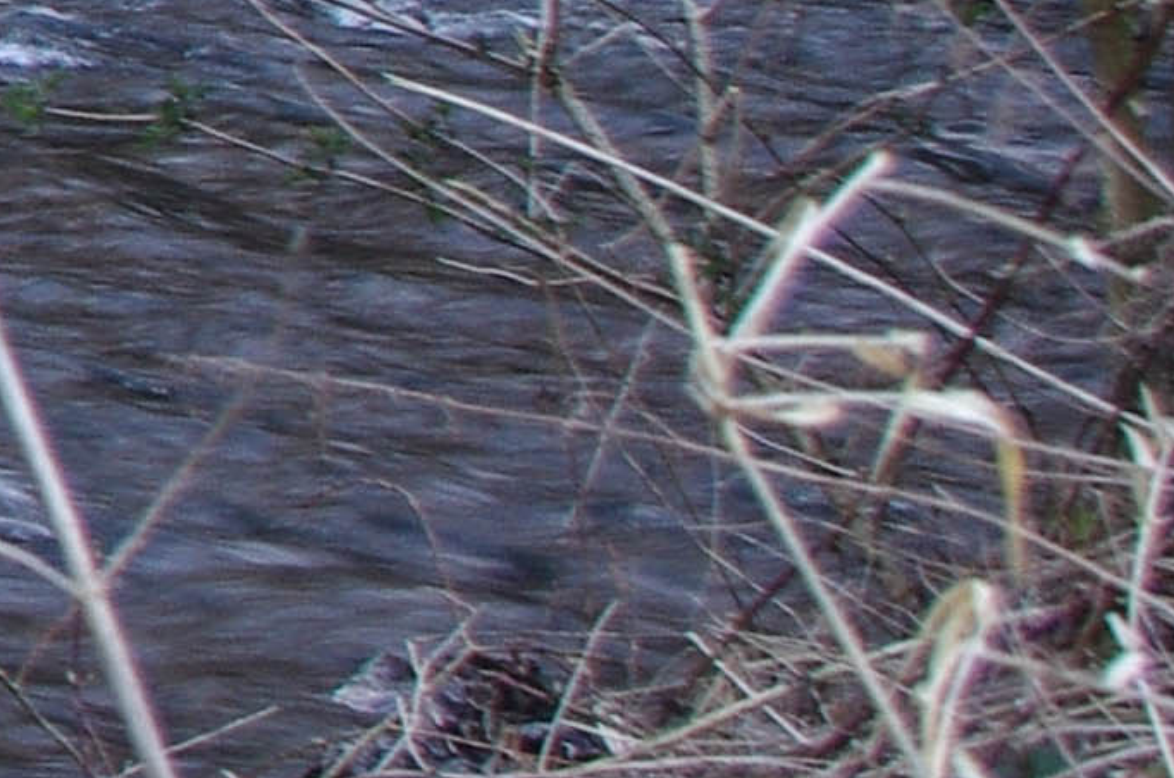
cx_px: -2746
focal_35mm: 195
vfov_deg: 6.8
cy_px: -719
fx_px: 6347
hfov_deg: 8.3
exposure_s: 1/20
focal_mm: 18
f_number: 5
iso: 400
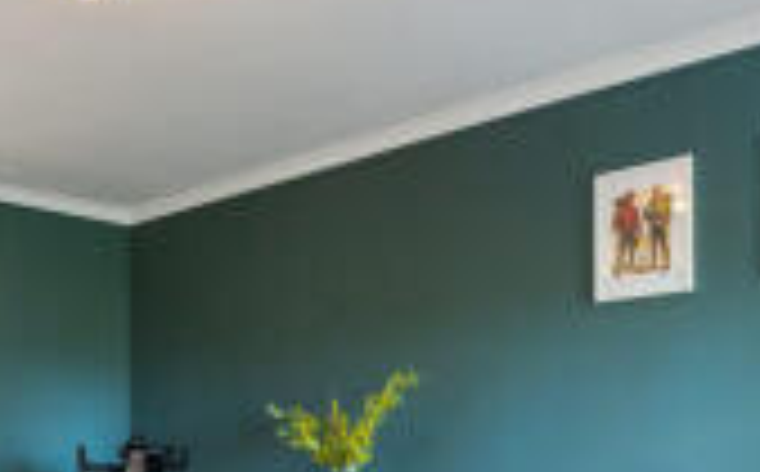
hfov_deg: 40.7
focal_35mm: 47
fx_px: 981
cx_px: 157
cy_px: 465
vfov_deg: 25.8
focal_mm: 11
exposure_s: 1/15
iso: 800
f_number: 5.6
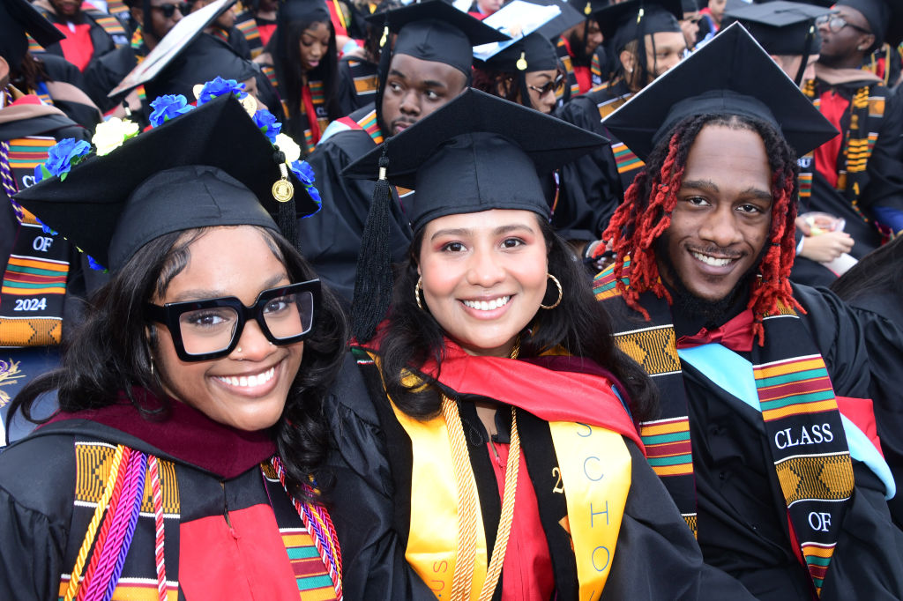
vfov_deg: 36.8
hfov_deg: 53.1
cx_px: 452
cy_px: 300
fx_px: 903
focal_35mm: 36
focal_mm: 24
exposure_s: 1/80
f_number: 5.6
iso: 400
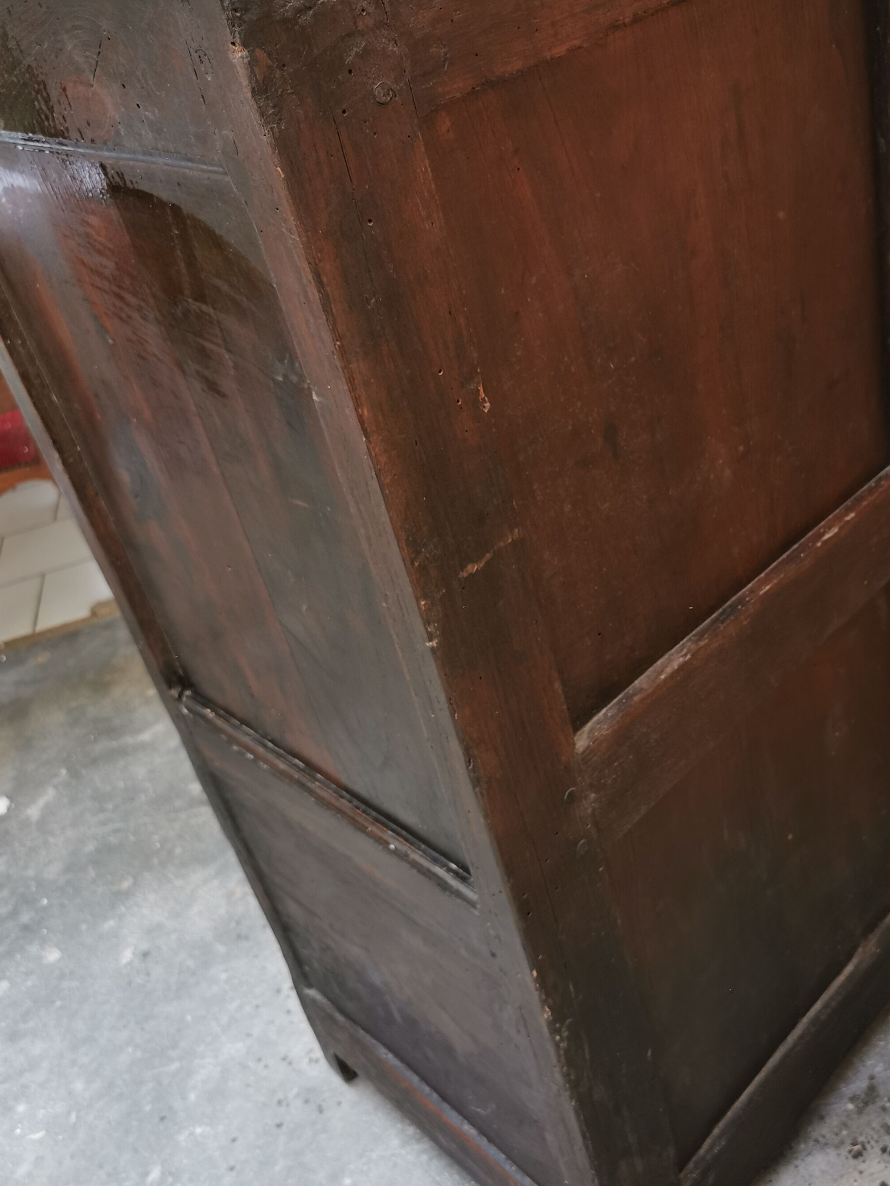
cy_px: 551
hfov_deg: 38.4
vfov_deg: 50.1
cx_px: 558
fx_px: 1268
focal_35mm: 37
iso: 200
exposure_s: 1/50
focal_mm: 5.56
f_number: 1.6
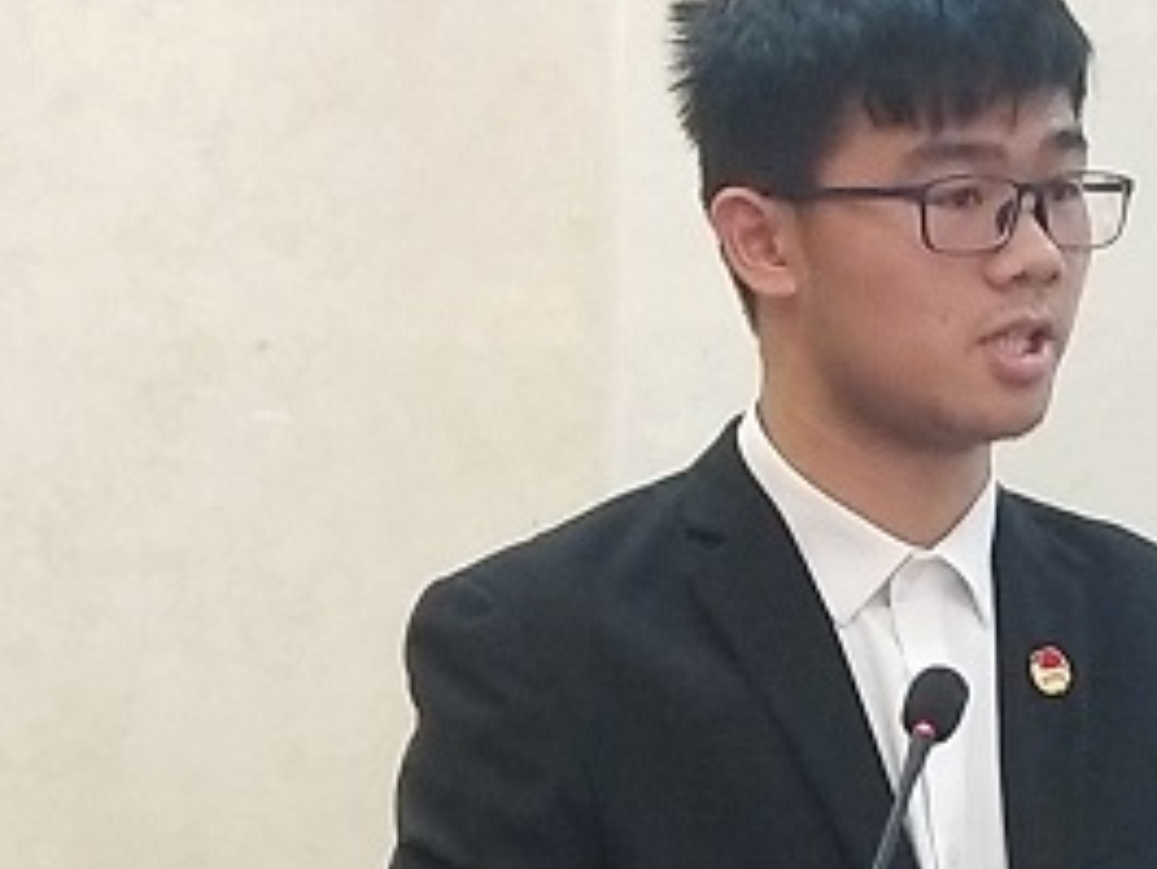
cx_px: 1013
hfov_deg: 10.5
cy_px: 760
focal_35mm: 188
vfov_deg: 7.9
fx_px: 6287
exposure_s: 1/50
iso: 237
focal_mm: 3.95
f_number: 1.8
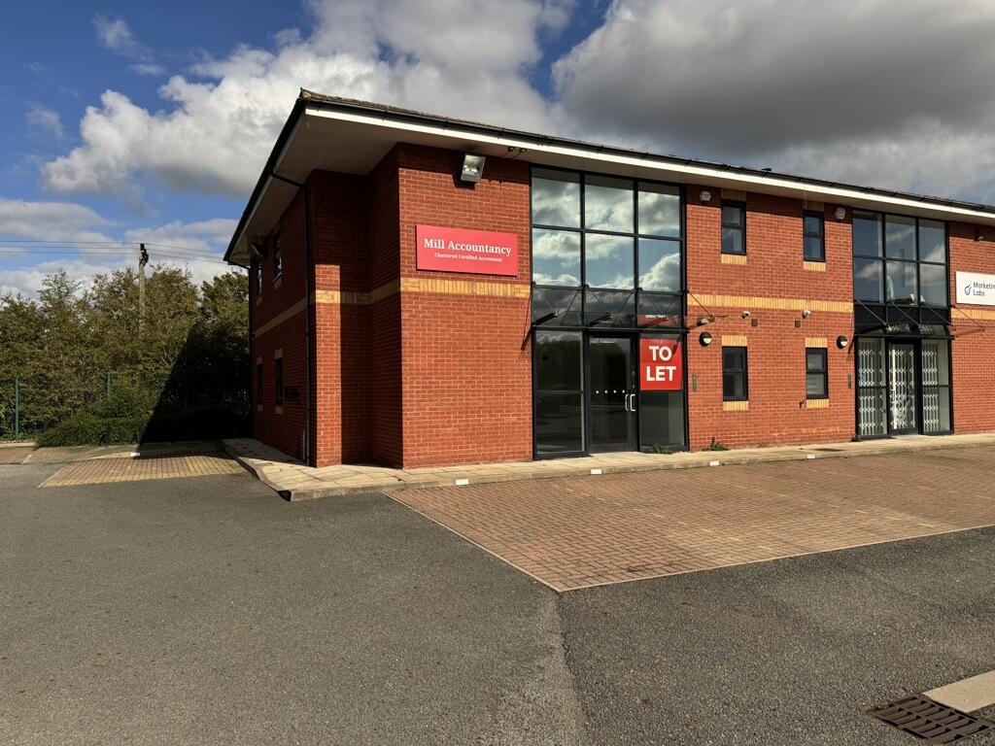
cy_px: 373
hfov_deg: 71.6
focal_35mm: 24
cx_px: 498
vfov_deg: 56.8
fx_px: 690
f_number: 1.78
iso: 80
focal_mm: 6.76
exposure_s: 1/6410
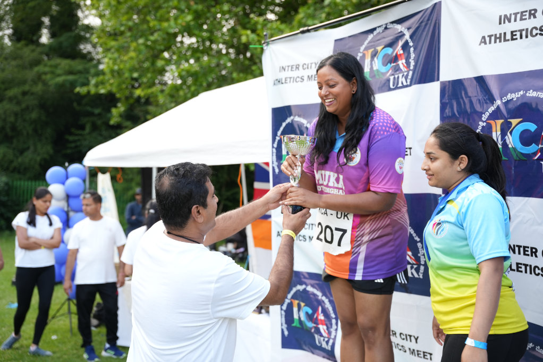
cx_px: 272
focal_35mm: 40
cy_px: 181
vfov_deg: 33.1
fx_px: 609
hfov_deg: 48.0
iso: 250
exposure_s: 1/250
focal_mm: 40.4
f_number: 2.8
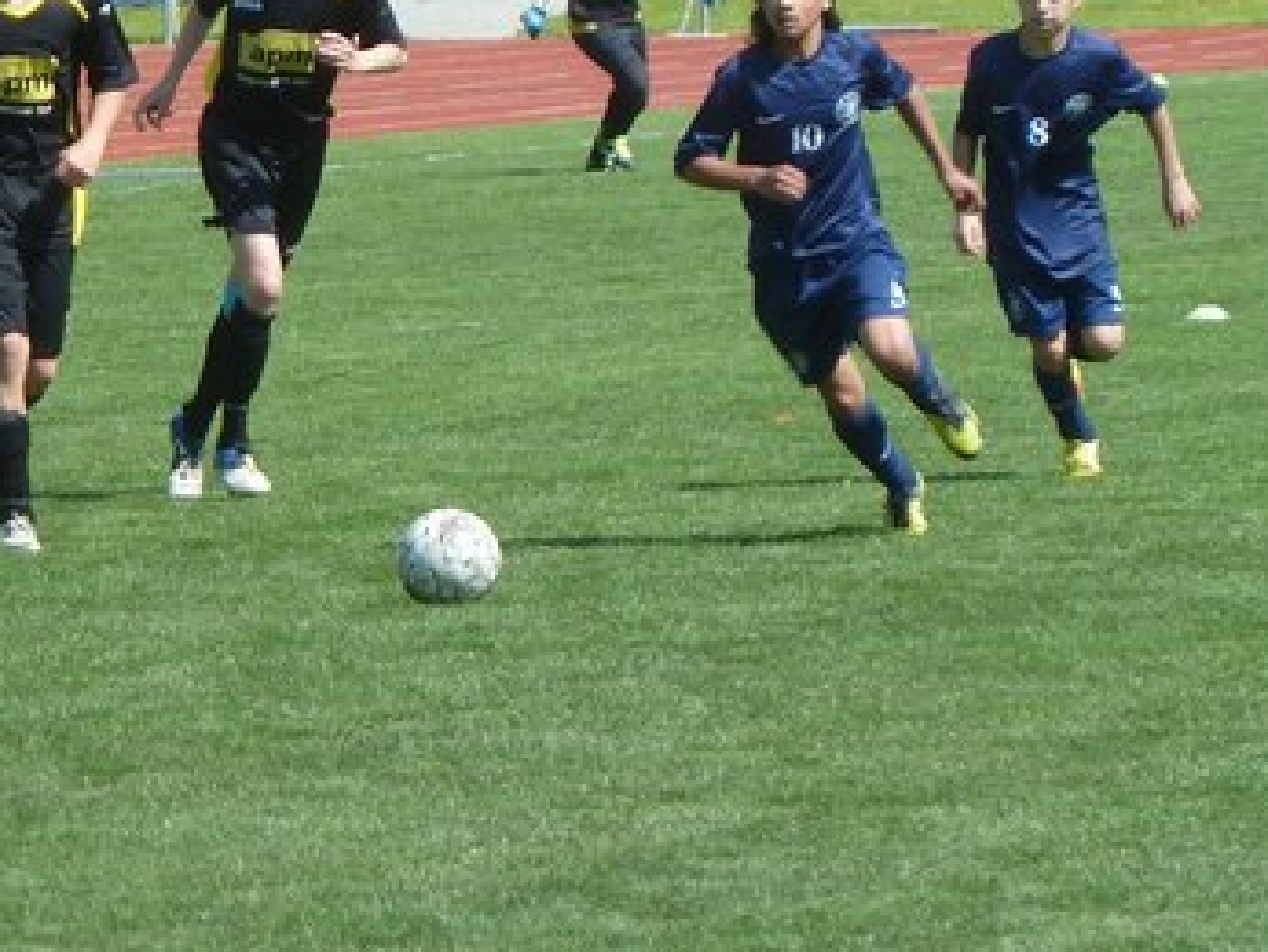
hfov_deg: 4.0
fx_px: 17925
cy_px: 243
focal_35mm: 489
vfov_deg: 3.0
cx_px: 198
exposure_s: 1/320
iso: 80
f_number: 4.7
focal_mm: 39.7
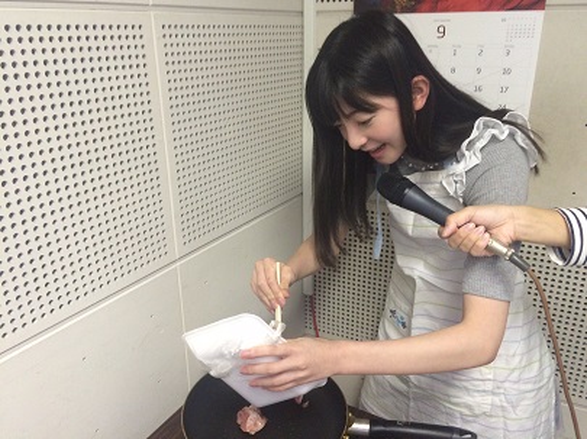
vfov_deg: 48.2
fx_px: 491
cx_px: 294
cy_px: 220
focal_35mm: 29
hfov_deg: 61.7
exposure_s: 1/33
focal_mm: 4.15
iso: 200
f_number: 2.2
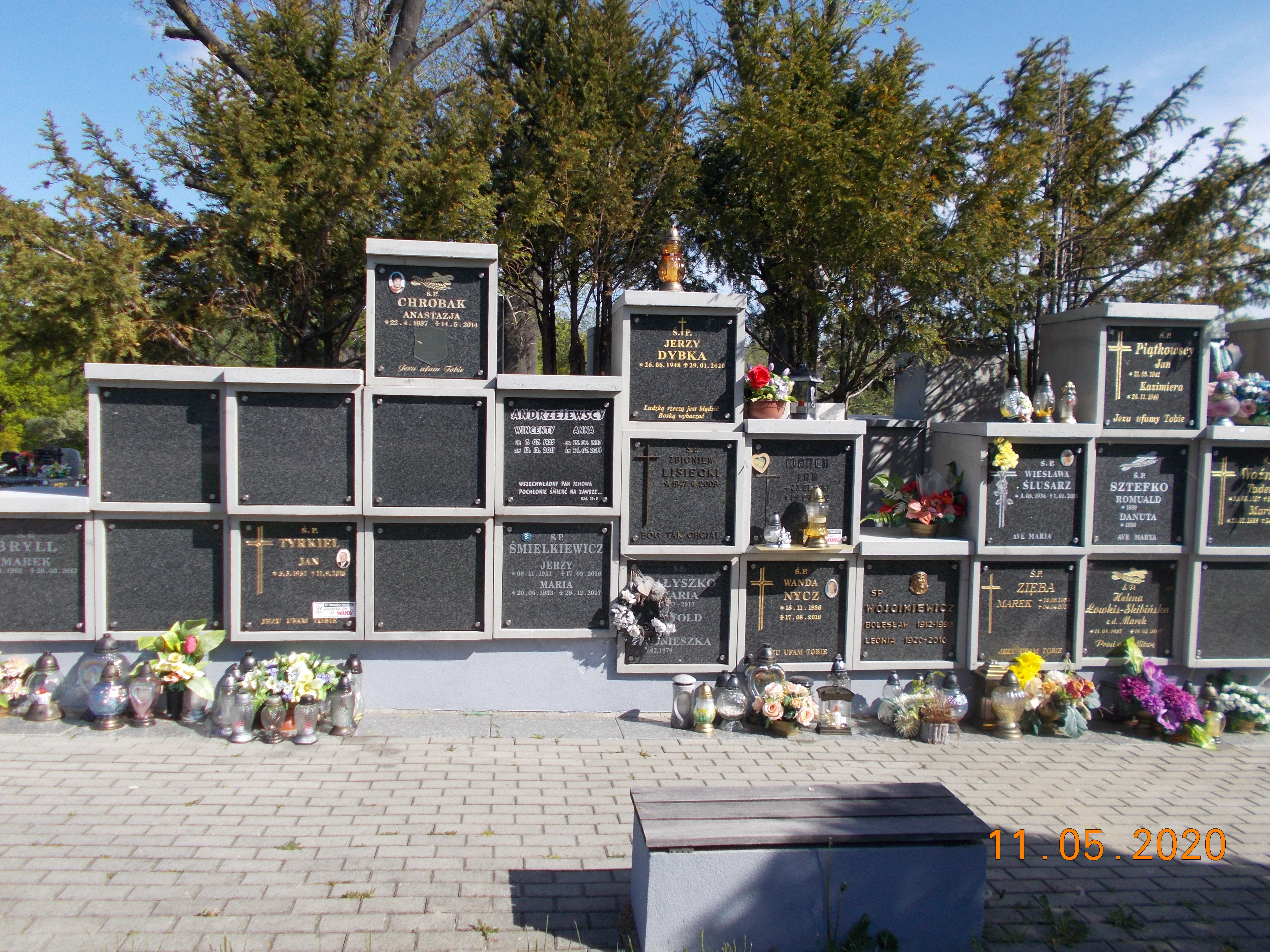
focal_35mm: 27
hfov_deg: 65.3
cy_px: 467
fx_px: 991
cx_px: 634
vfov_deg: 51.4
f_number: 8
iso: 80
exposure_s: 1/125
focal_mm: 4.6
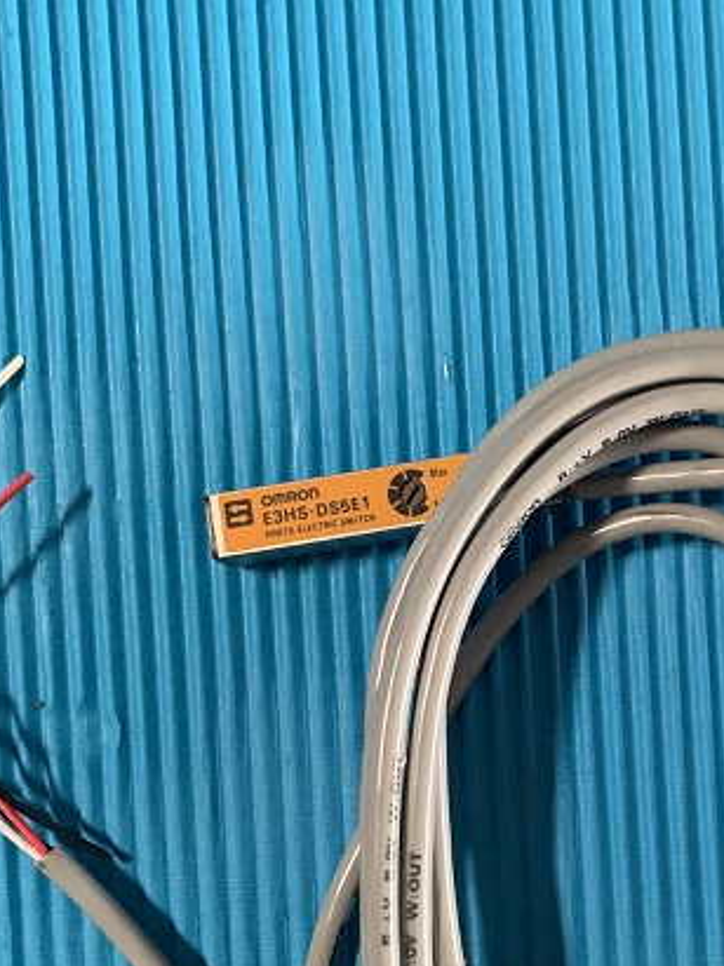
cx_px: 591
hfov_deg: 27.9
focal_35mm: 51
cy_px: 643
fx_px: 1423
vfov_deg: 37.1
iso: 320
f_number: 1.8
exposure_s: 1/60
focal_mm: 4.25
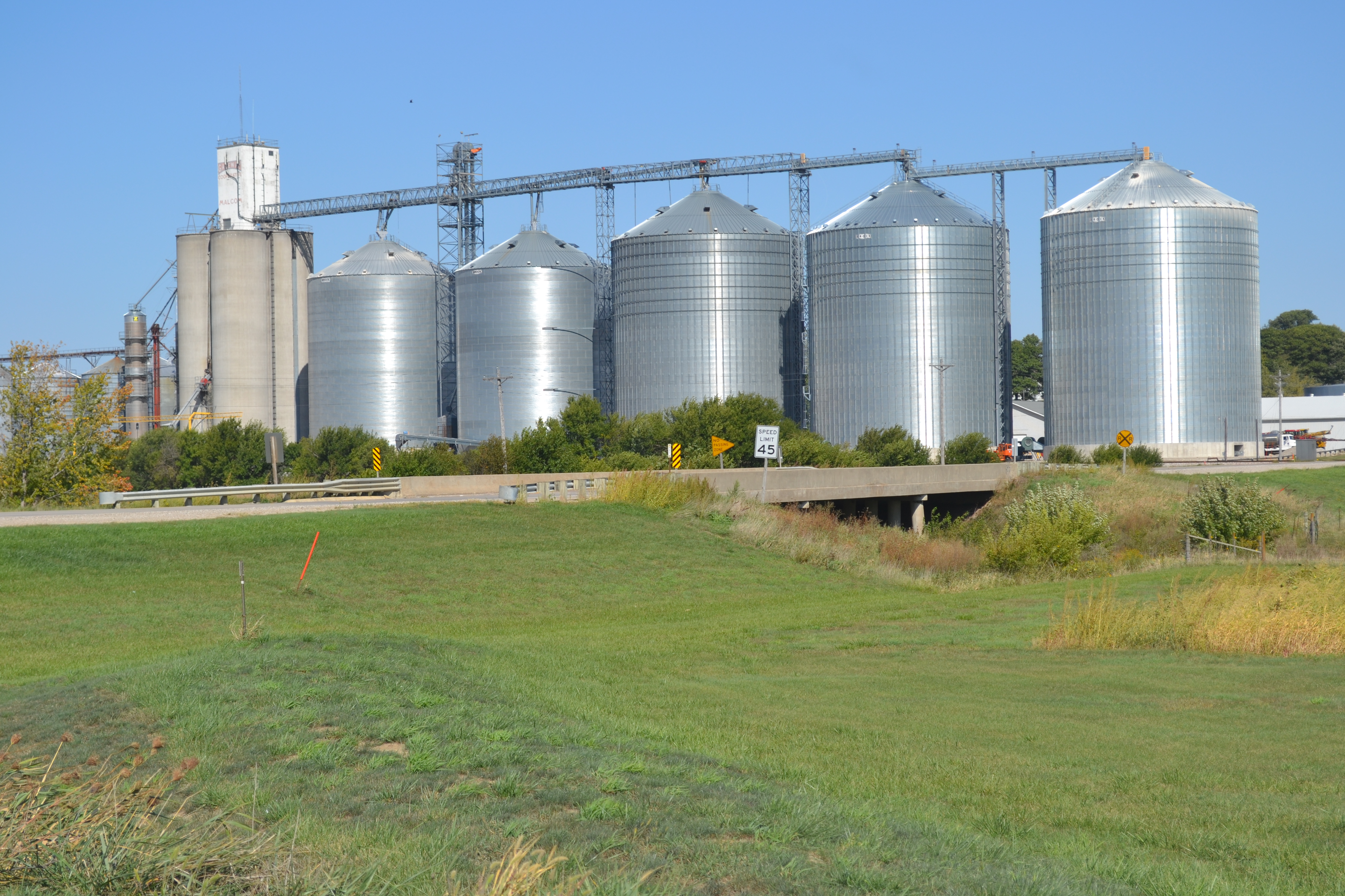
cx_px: 672
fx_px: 2802
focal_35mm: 75
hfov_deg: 27.0
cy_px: 448
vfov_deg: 18.2
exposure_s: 1/320
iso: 100
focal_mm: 50
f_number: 9
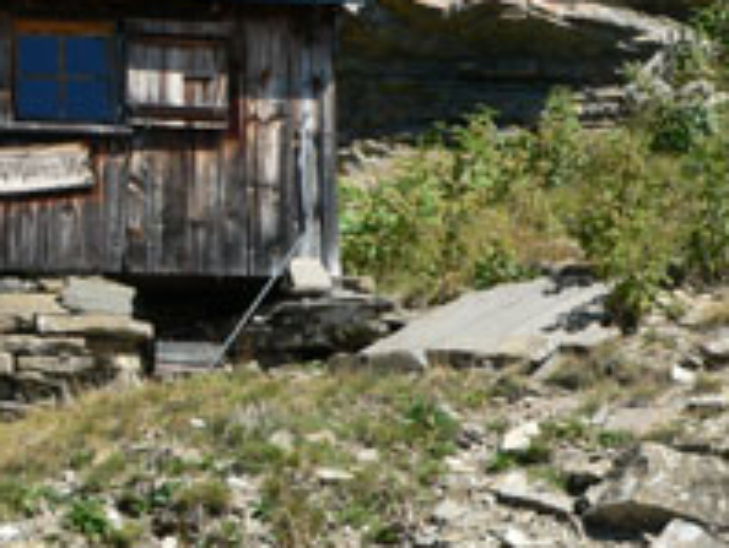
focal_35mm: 116
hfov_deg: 16.7
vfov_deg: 12.8
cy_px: 250
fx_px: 2446
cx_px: 88
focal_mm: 8.5
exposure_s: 1/500
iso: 80
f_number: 4
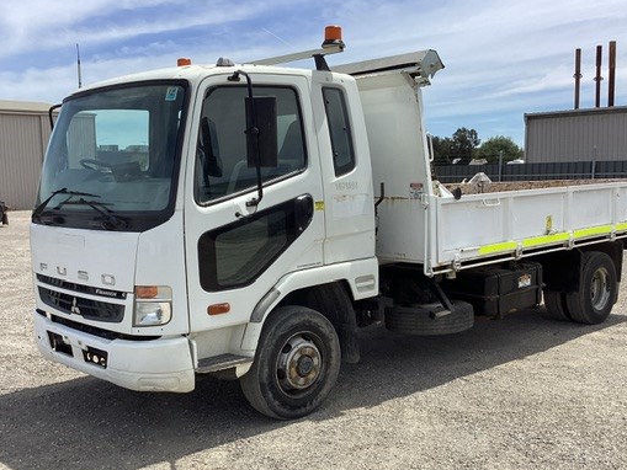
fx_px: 707
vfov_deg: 36.7
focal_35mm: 39
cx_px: 334
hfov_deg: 47.8
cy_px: 272
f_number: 2.4
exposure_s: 1/1631
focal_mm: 3.3
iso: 25
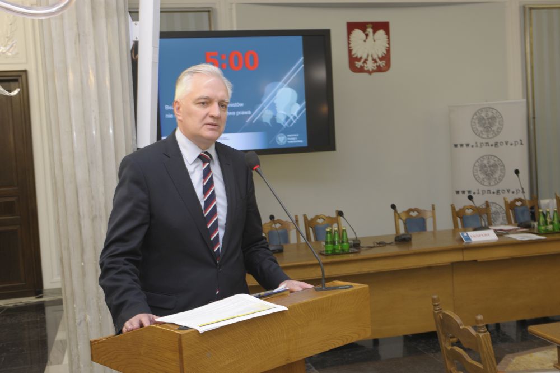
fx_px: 746
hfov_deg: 41.1
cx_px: 280
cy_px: 186
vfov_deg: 28.0
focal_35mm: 48
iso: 800
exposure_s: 1/30
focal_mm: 48
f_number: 8
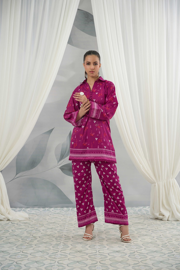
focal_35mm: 58
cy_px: 135
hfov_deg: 23.6
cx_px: 90
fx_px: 431
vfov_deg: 34.8
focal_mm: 57.5
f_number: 3.5
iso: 160
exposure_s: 1/125
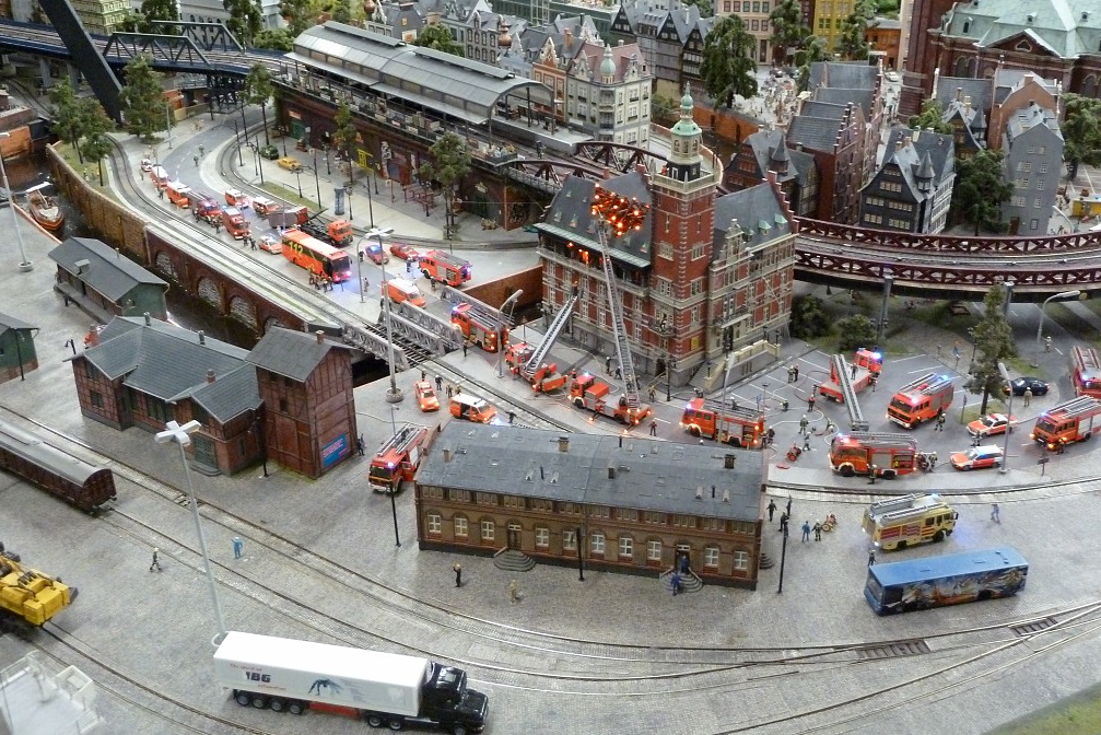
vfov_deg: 35.9
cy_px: 326
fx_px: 1132
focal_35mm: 37
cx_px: 547
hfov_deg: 51.9
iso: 640
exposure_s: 1/15
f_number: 3.5
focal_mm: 5.7
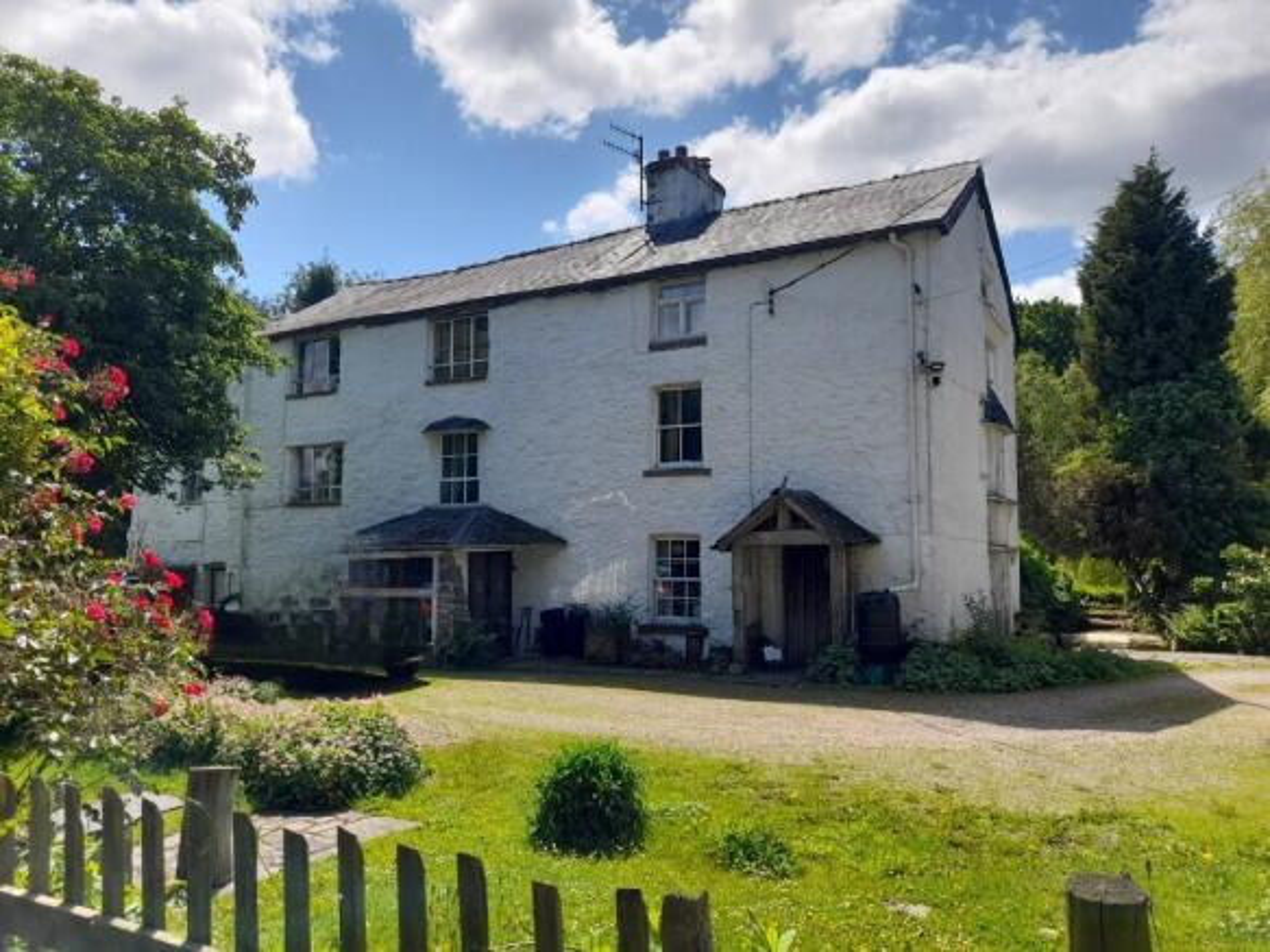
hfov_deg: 69.4
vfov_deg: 54.9
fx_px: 917
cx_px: 635
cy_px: 476
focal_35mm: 25
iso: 20
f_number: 2
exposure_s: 1/612
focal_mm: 4.6
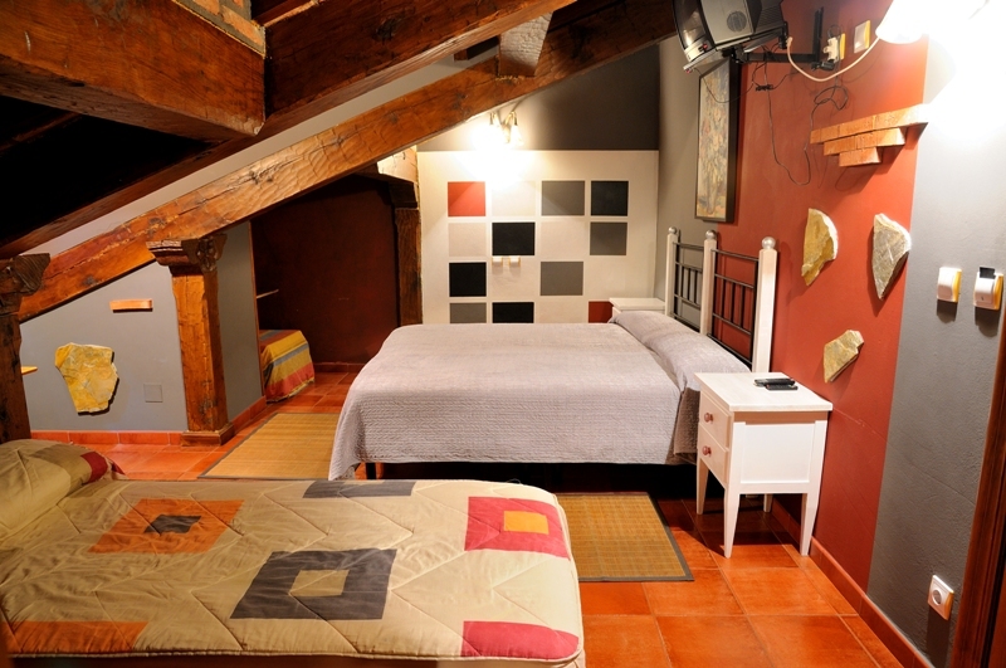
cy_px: 334
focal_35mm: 24
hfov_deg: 73.8
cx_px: 503
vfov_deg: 53.0
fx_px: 670
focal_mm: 16
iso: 200
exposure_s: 3
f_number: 5.6
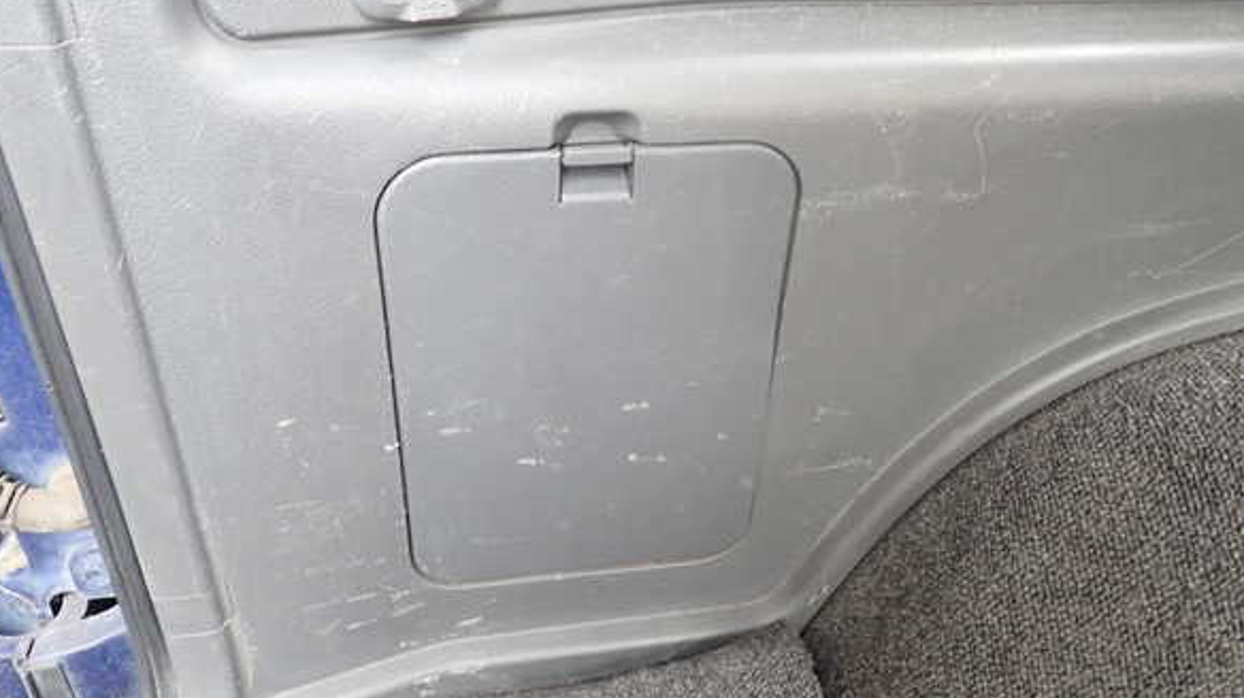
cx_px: 607
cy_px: 315
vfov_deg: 41.4
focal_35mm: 28
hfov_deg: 67.9
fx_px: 923
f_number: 2
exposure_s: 1/30
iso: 200
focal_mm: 4.5
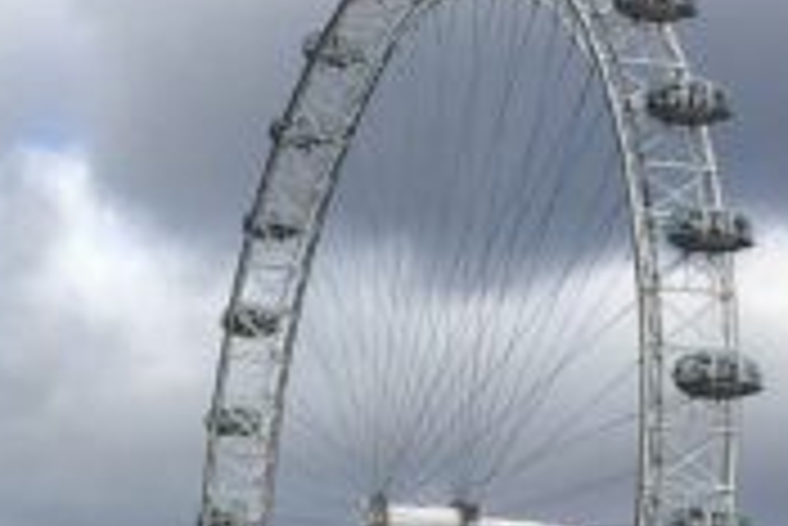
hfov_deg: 15.2
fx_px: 2892
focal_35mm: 132
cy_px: 872
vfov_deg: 10.0
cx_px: -14
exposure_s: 1/1748
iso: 25
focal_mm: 4.15
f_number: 2.2
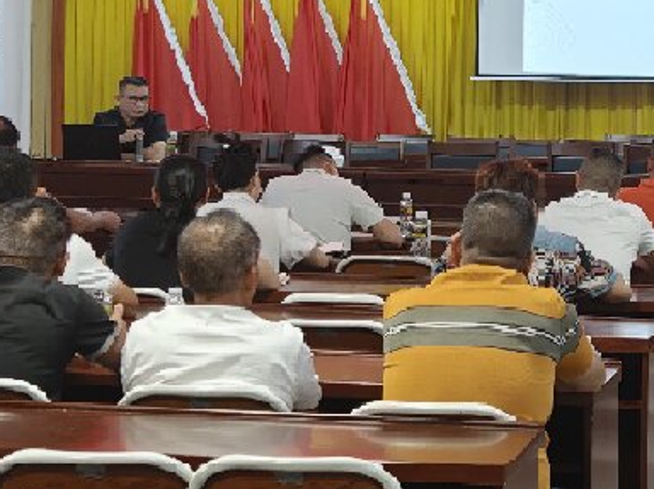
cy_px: 135
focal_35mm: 104
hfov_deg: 18.8
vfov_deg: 14.2
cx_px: 511
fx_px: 1962
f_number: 1.8
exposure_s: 1/120
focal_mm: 8.67
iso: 800
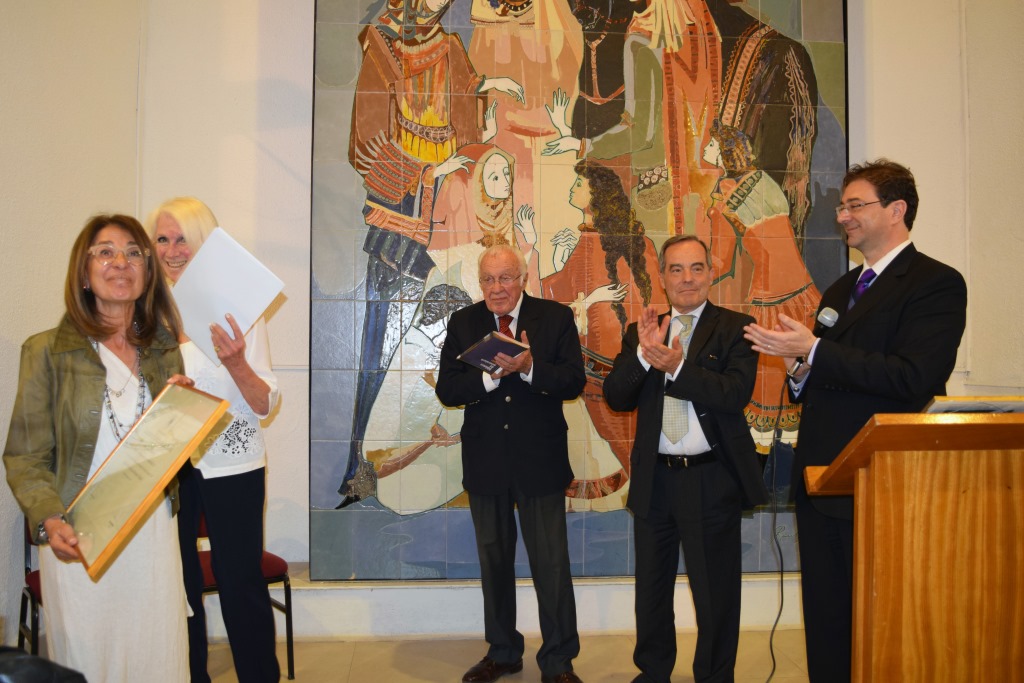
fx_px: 981
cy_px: 342
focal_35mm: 34
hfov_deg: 55.1
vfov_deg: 38.4
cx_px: 512
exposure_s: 1/80
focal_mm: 23
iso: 800
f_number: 4.5
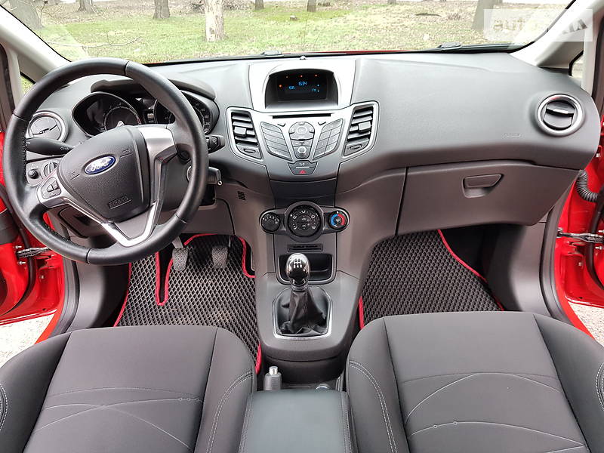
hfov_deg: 67.3
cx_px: 302
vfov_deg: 53.1
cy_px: 226
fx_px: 454
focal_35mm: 26
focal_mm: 4.2
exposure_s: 1/50
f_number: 1.7
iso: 80
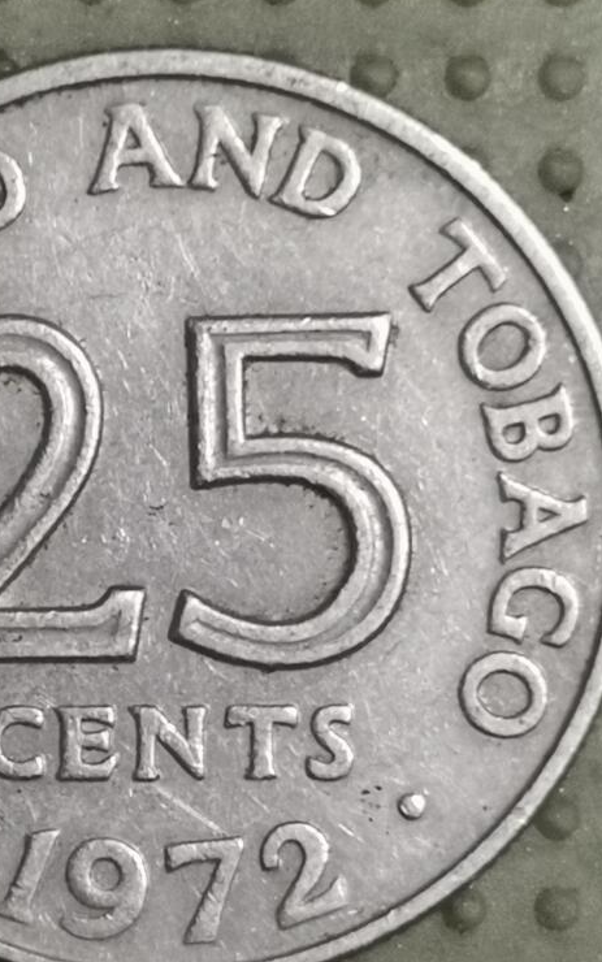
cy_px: 532
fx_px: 3515
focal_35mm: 134
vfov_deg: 15.6
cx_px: 133
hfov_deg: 9.8
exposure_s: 1/25.7
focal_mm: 4.75
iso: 400
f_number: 1.8
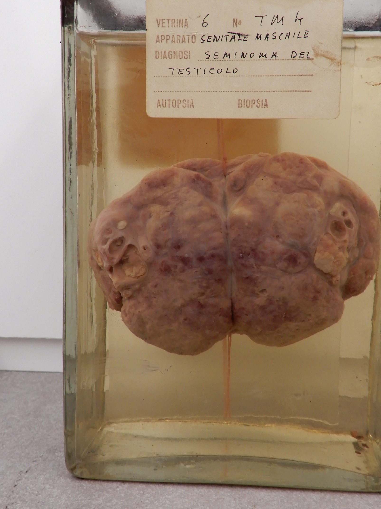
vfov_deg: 53.7
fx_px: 499
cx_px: 231
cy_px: 215
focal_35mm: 34
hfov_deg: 41.6
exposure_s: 1/30
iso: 250
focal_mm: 5
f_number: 3.5
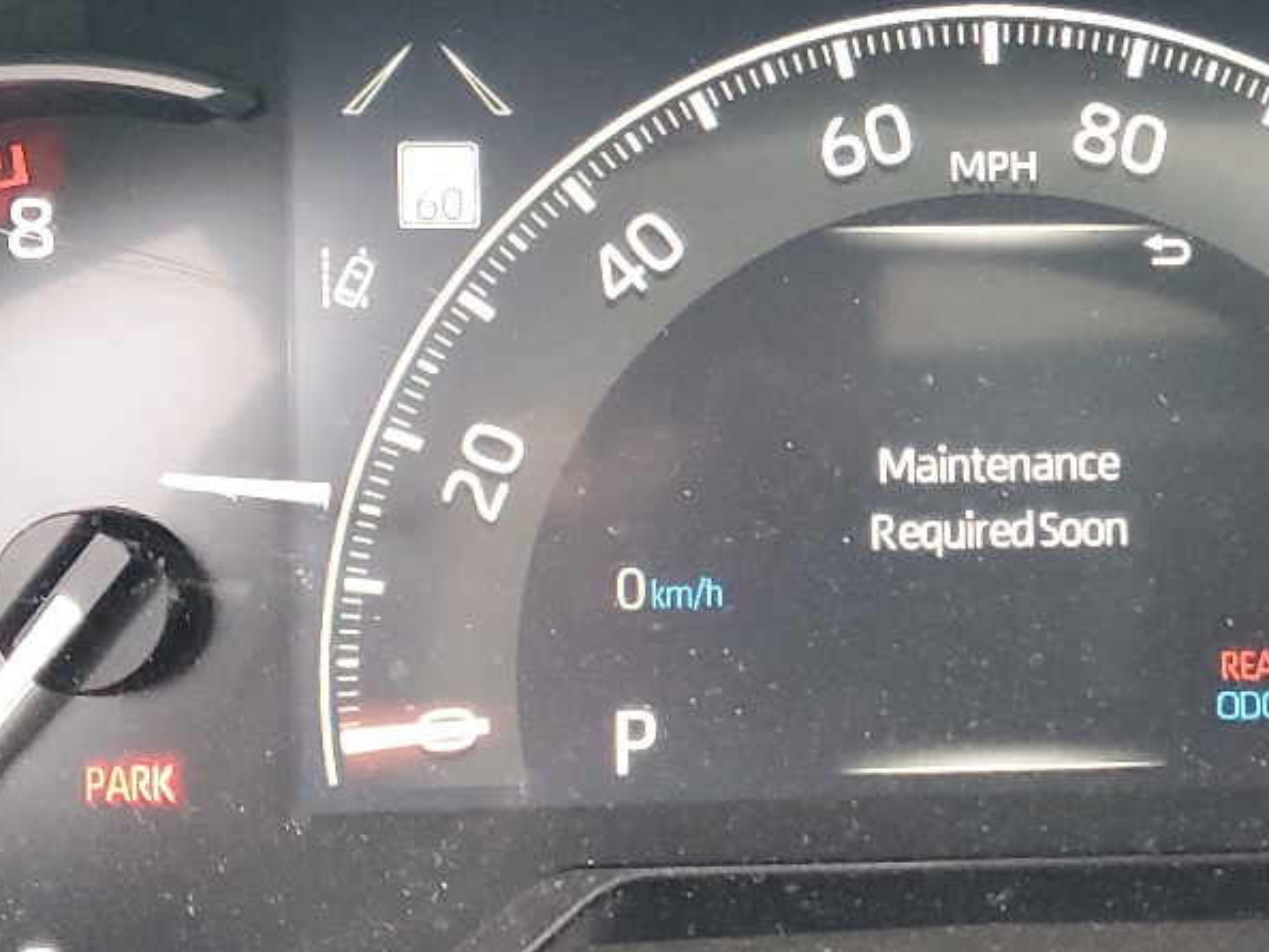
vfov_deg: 21.0
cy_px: 476
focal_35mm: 70
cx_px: 961
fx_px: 2567
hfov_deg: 27.4
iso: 301
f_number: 1.5
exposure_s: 1/60.2
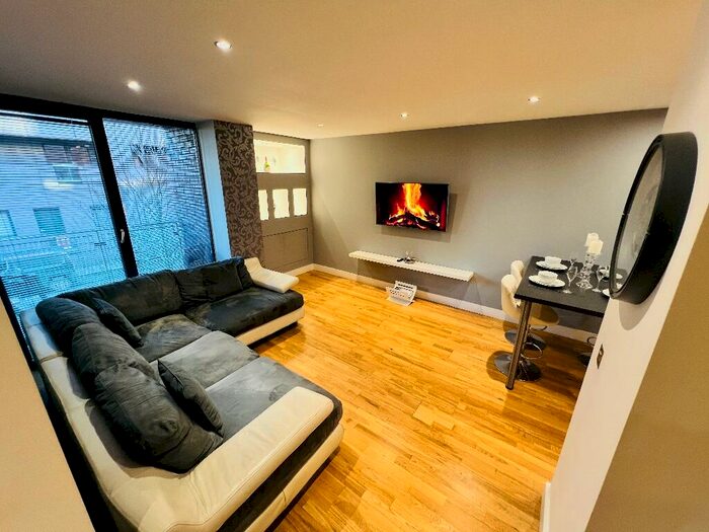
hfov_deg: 106.2
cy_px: 266
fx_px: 266
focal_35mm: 13
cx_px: 354
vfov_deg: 89.9
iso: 200
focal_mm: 1.57
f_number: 1.8
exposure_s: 1/50
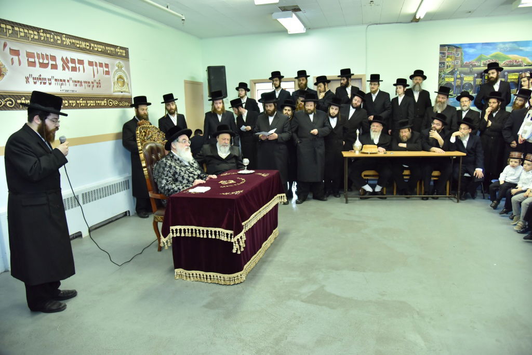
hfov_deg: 73.7
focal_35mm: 24
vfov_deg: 53.1
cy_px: 178
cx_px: 266
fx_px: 355
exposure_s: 1/125
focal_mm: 24
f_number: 4
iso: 1600
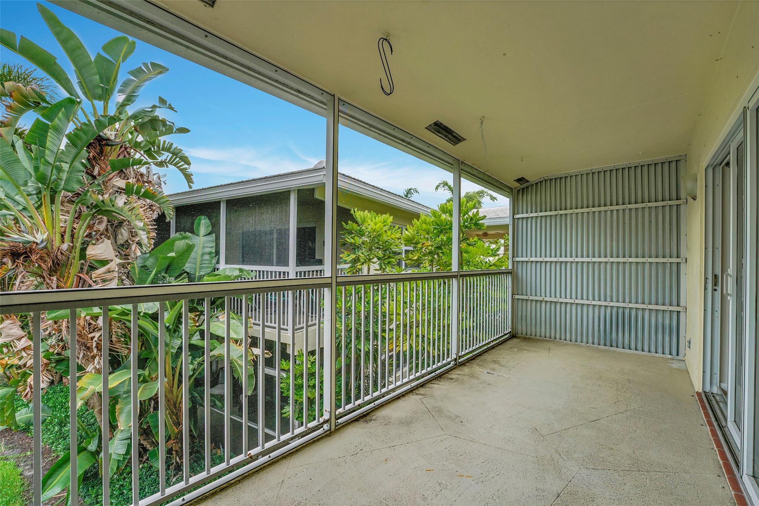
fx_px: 295
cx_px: 380
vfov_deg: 81.2
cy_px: 253
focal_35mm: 14
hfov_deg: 104.3
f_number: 7.1
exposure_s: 1/250
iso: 400
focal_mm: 14
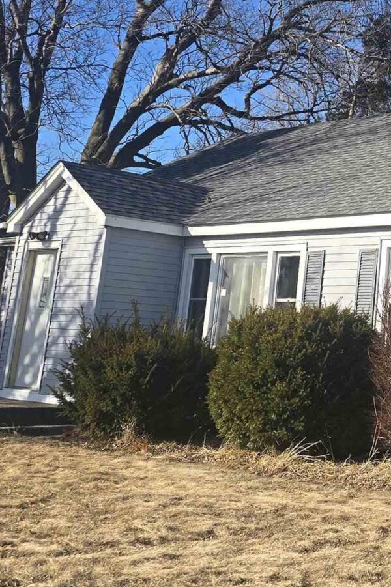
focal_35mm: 68
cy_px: 84
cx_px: 506
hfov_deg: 18.6
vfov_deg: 28.7
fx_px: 1109
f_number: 1.7
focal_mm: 6.3
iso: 12
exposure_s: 1/631
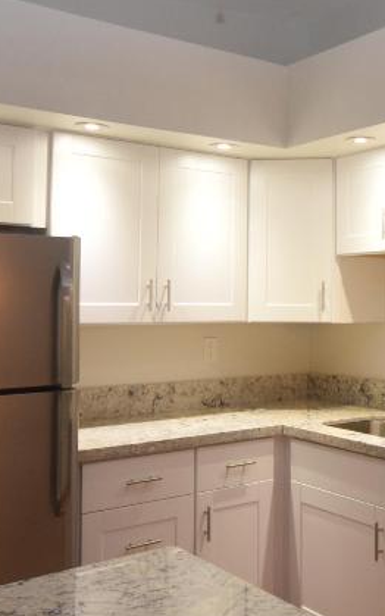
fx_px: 705
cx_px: 342
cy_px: 254
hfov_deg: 29.4
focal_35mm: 42
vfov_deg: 47.0
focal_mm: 10
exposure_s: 1/60
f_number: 4
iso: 900
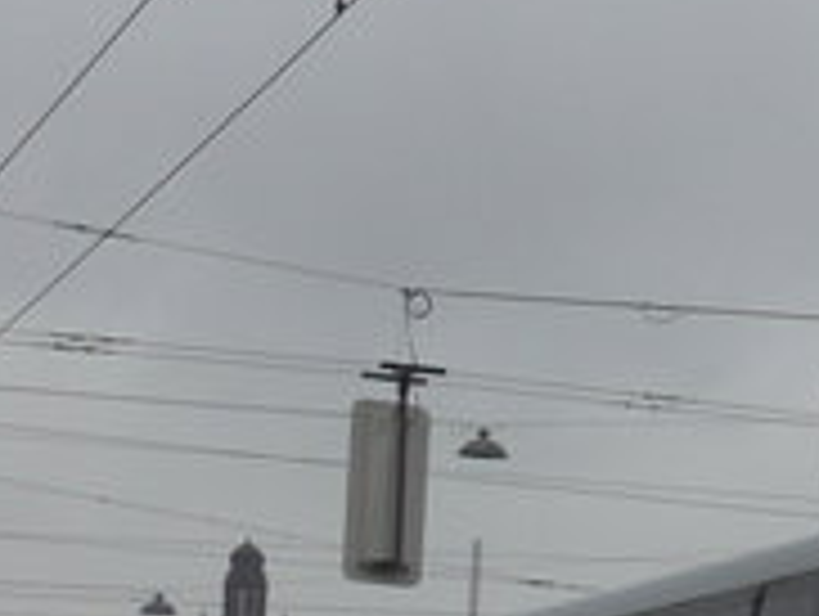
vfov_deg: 7.8
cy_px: 517
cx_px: 2066
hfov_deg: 9.1
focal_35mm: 191
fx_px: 4525
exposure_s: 1/250
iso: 80
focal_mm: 6
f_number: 2.8
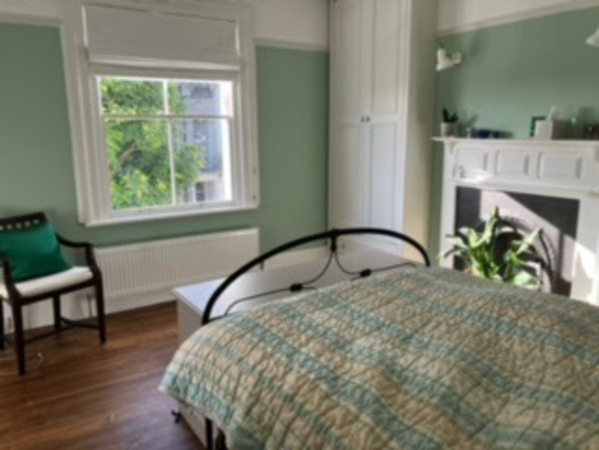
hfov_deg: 63.4
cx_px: 300
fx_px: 485
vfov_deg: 49.7
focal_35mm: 28
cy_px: 225
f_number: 1.8
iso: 32
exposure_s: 1/121
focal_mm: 3.99
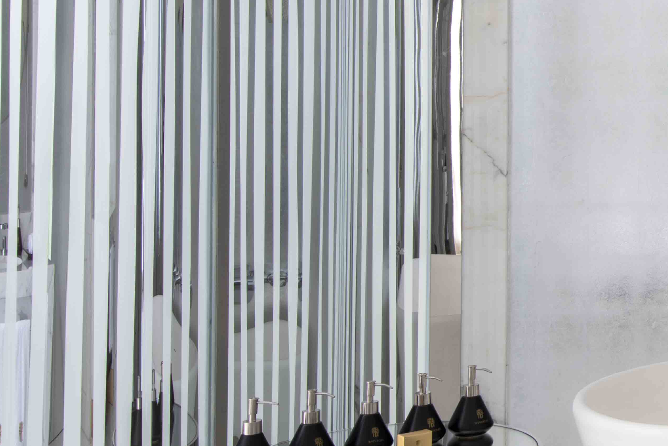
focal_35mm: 65
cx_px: 932
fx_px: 1206
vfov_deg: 20.8
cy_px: 116
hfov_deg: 25.4
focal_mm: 20
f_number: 11
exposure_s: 15
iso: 31
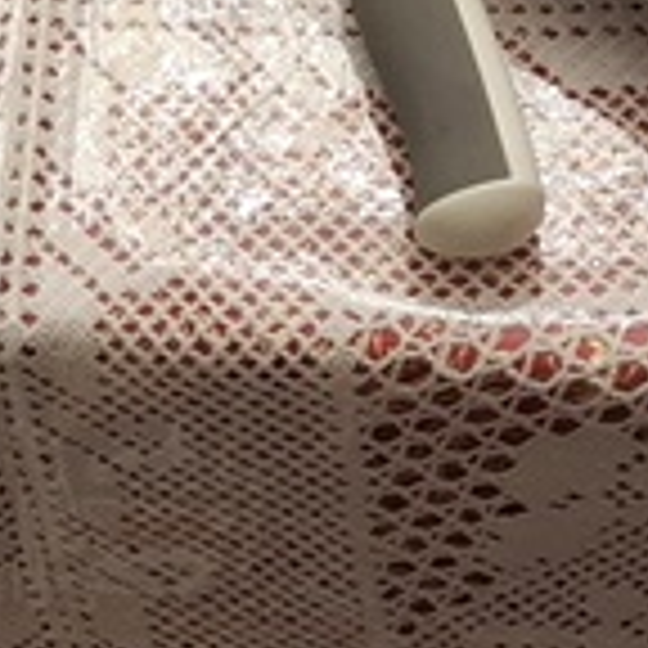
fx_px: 3071
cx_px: 144
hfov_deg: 12.0
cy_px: -882
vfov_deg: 10.5
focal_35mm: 145
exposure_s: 1/100
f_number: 1.8
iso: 250
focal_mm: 5.54
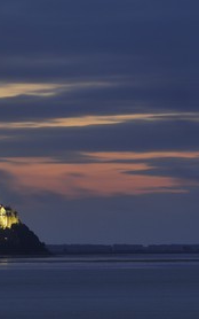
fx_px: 2809
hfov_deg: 4.1
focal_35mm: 324
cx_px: 65
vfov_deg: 6.5
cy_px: 160
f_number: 5.6
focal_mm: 140
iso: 100
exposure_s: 10
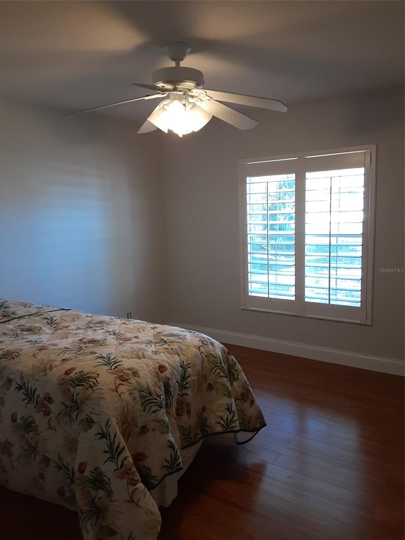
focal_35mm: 27
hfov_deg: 51.4
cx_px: 202
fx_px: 421
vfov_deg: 65.3
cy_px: 270
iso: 100
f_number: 1.9
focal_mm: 2.91
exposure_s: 1/60
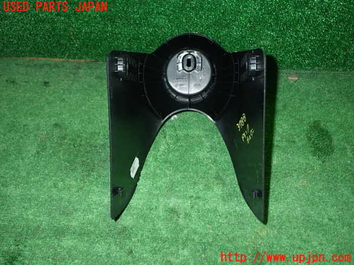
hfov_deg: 60.0
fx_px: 307
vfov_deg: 46.8
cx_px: 177
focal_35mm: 30
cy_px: 132
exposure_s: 1/30
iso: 800
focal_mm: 5.4
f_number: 6.3
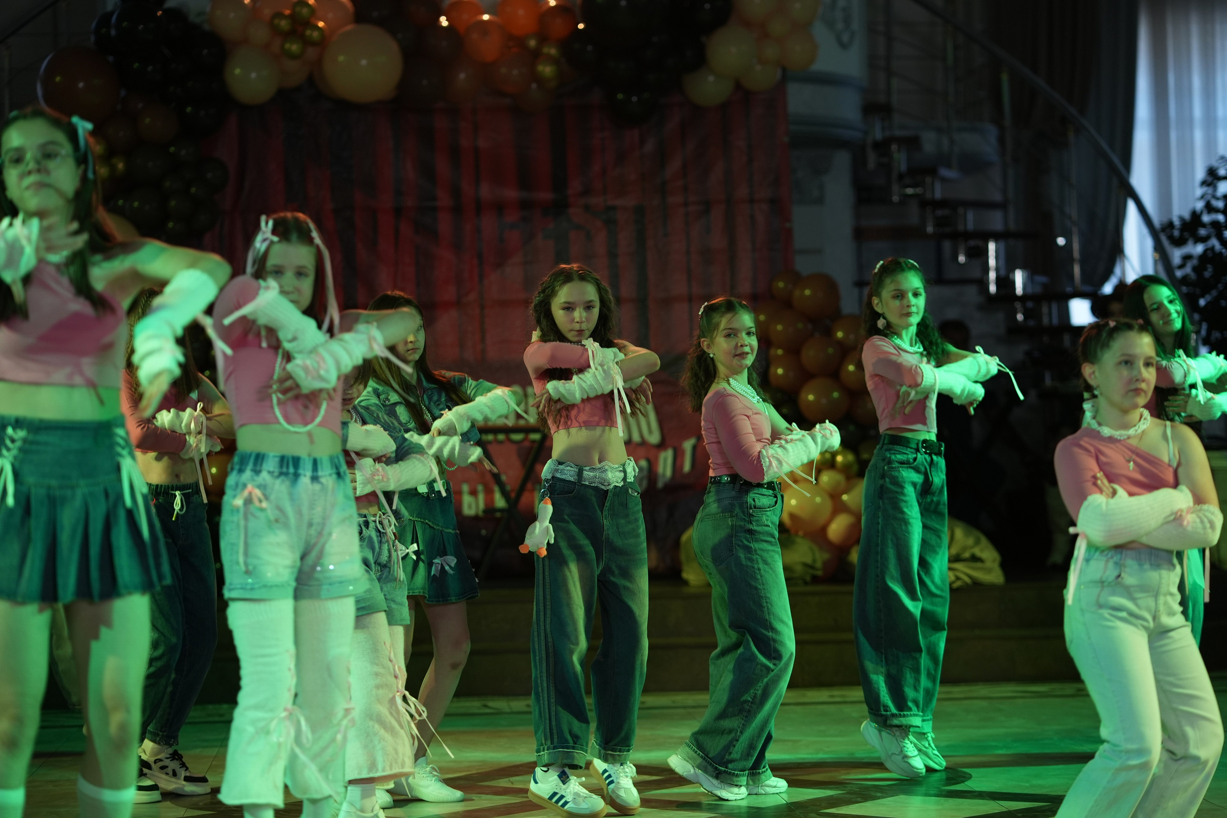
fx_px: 2897
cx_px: 614
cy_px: 409
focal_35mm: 85
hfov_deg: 23.9
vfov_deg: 16.1
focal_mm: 85
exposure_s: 1/400
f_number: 2.2
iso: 800
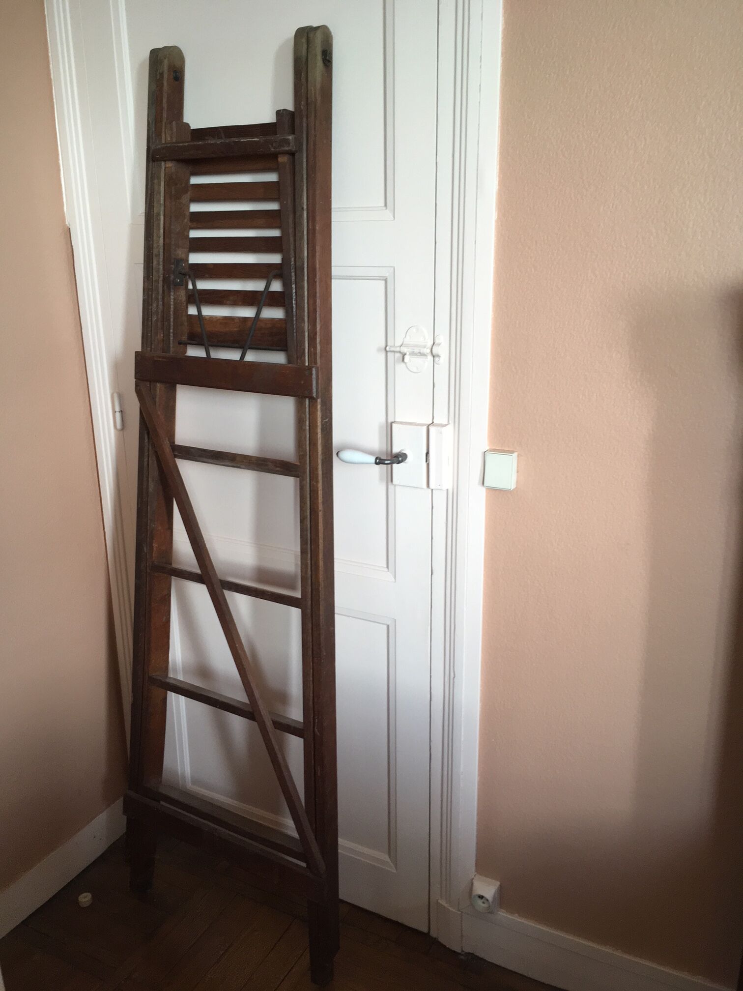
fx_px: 830
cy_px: 496
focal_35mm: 29
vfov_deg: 61.7
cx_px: 372
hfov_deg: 48.2
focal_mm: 4.15
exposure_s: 1/33
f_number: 2.2
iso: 50
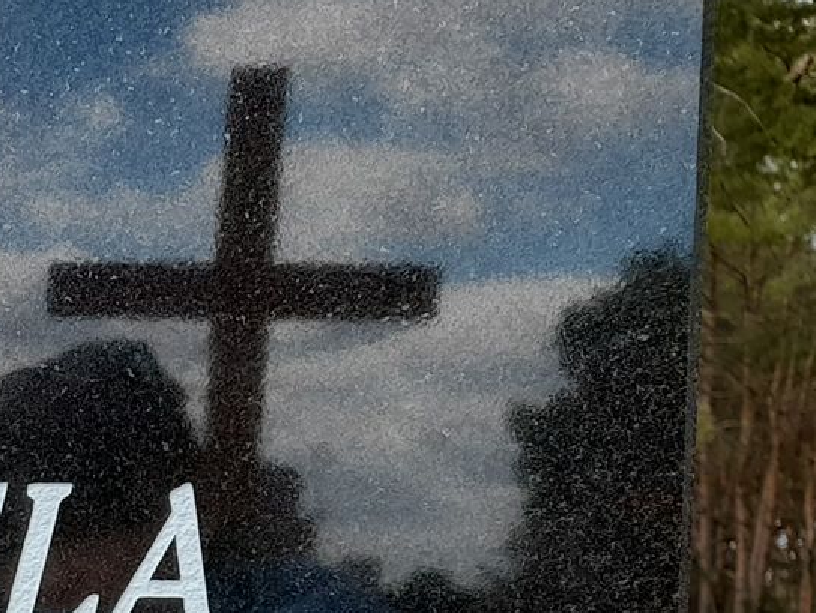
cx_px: -488
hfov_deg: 18.3
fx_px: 2170
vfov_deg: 15.1
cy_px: 856
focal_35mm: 92
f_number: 2
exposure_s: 1/138
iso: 20
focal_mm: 4.6
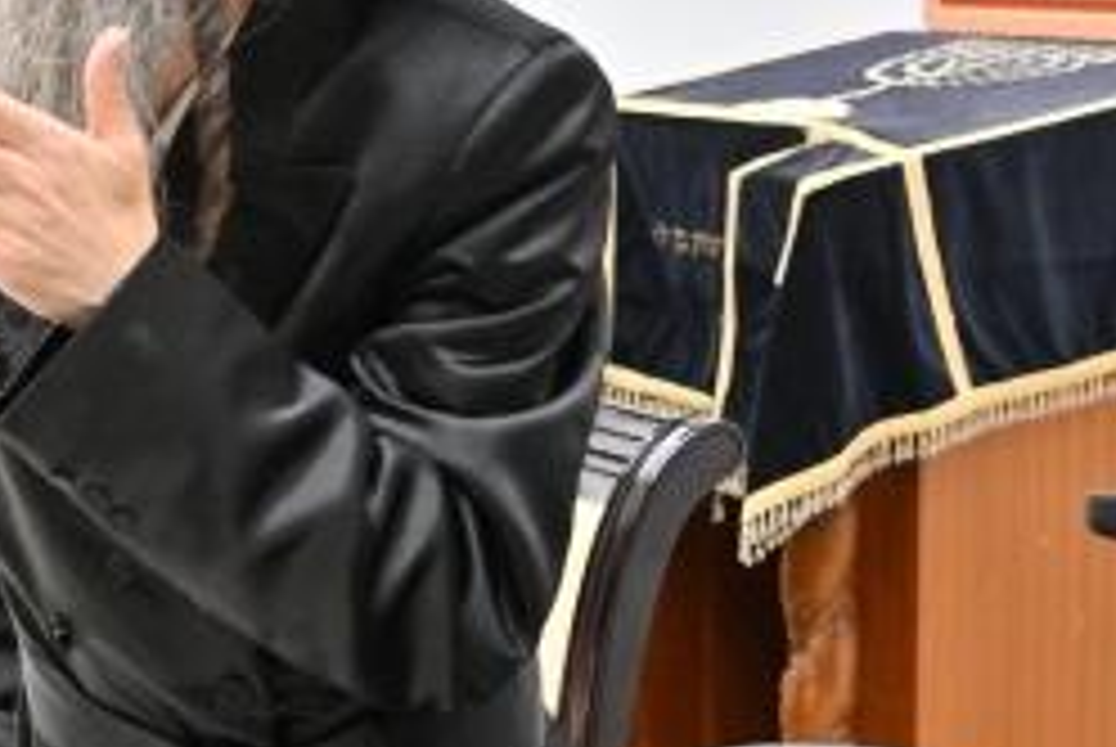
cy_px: 160
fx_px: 3073
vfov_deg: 13.8
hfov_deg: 19.3
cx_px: -248
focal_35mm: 99
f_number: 4
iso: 1250
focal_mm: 24
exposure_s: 1/200
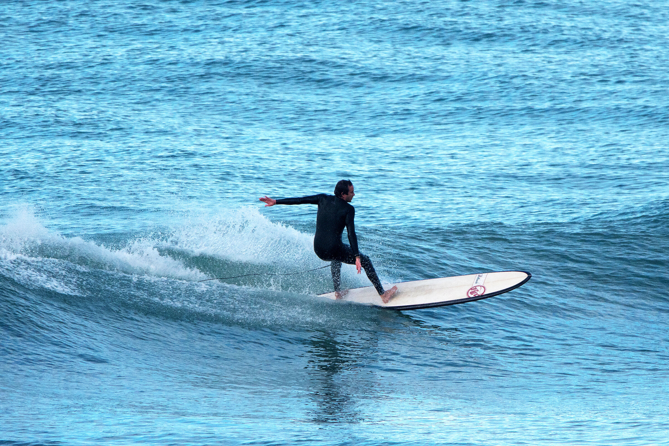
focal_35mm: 900
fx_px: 16724
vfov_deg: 1.5
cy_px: 223
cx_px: 334
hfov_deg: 2.3
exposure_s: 1/3200
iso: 800
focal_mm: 600
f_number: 7.1
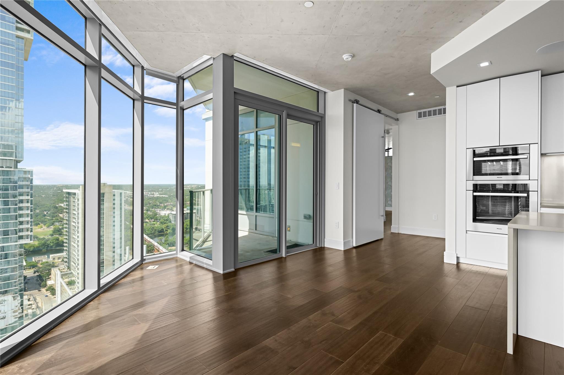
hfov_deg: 91.7
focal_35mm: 18
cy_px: 188
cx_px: 282
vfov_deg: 68.8
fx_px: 274
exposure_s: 1/100
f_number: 8
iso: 800
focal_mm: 17.5
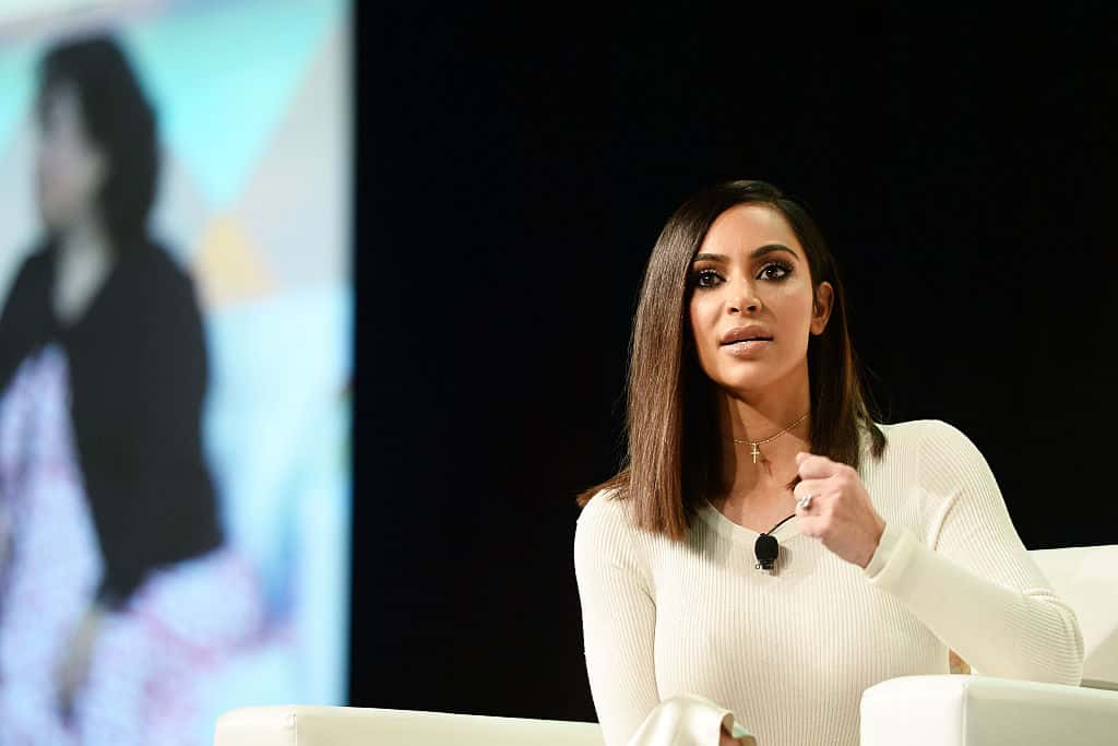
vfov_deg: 6.9
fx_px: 6212
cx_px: 559
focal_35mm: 200
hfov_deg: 10.3
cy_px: 373
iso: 1000
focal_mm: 200
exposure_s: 1/160
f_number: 2.8
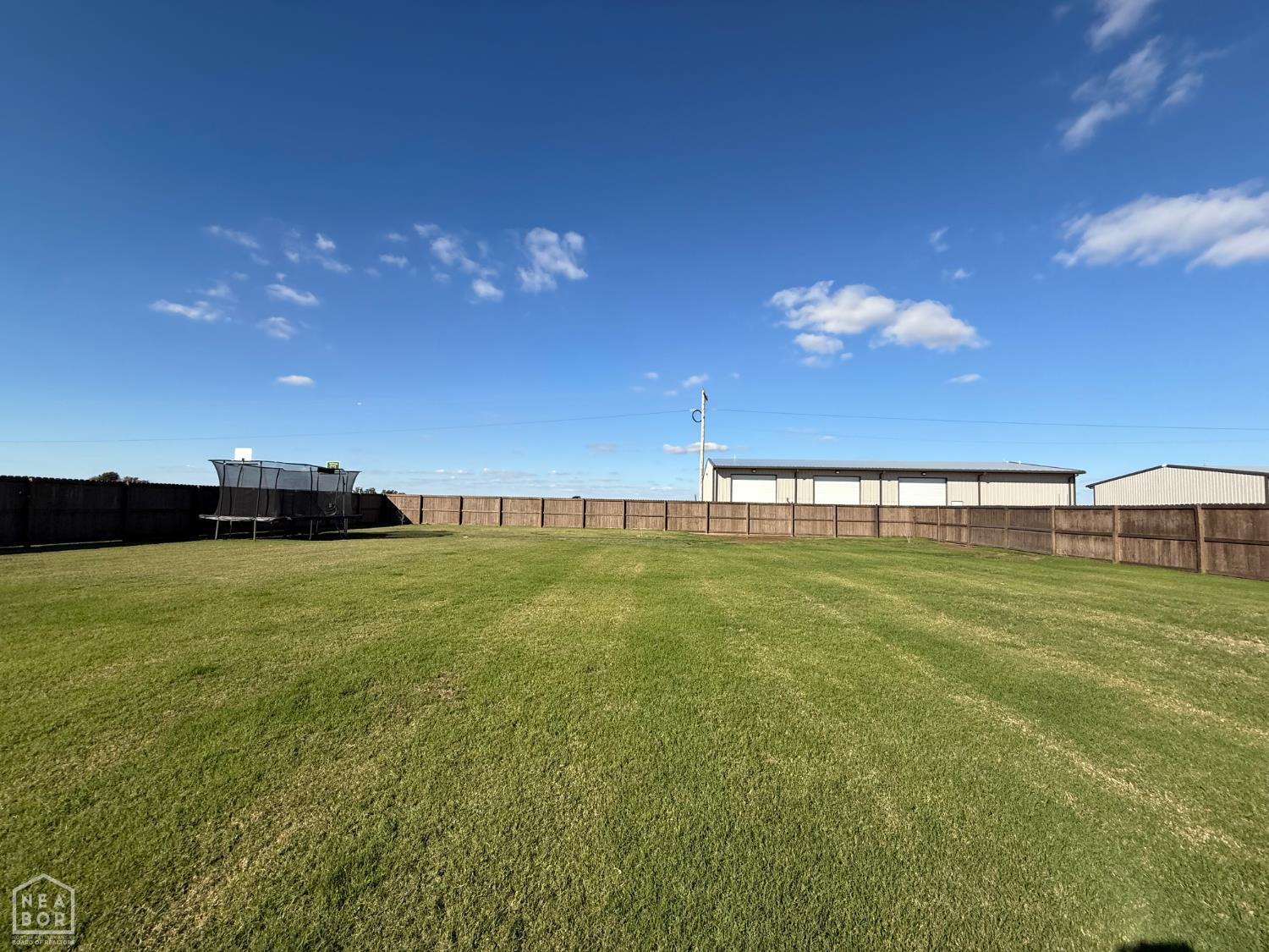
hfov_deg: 102.1
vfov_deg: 85.7
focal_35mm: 14
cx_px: 634
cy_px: 476
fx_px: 513
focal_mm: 2.22
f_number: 2.2
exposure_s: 1/2611
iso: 50
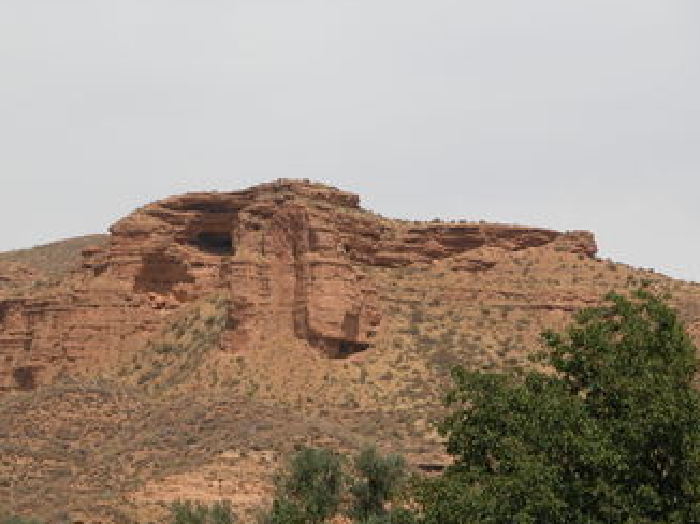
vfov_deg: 6.9
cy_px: 294
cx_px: 290
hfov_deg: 9.2
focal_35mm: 216
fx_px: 4365
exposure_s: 1/502
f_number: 6.3
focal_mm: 44.7
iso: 100
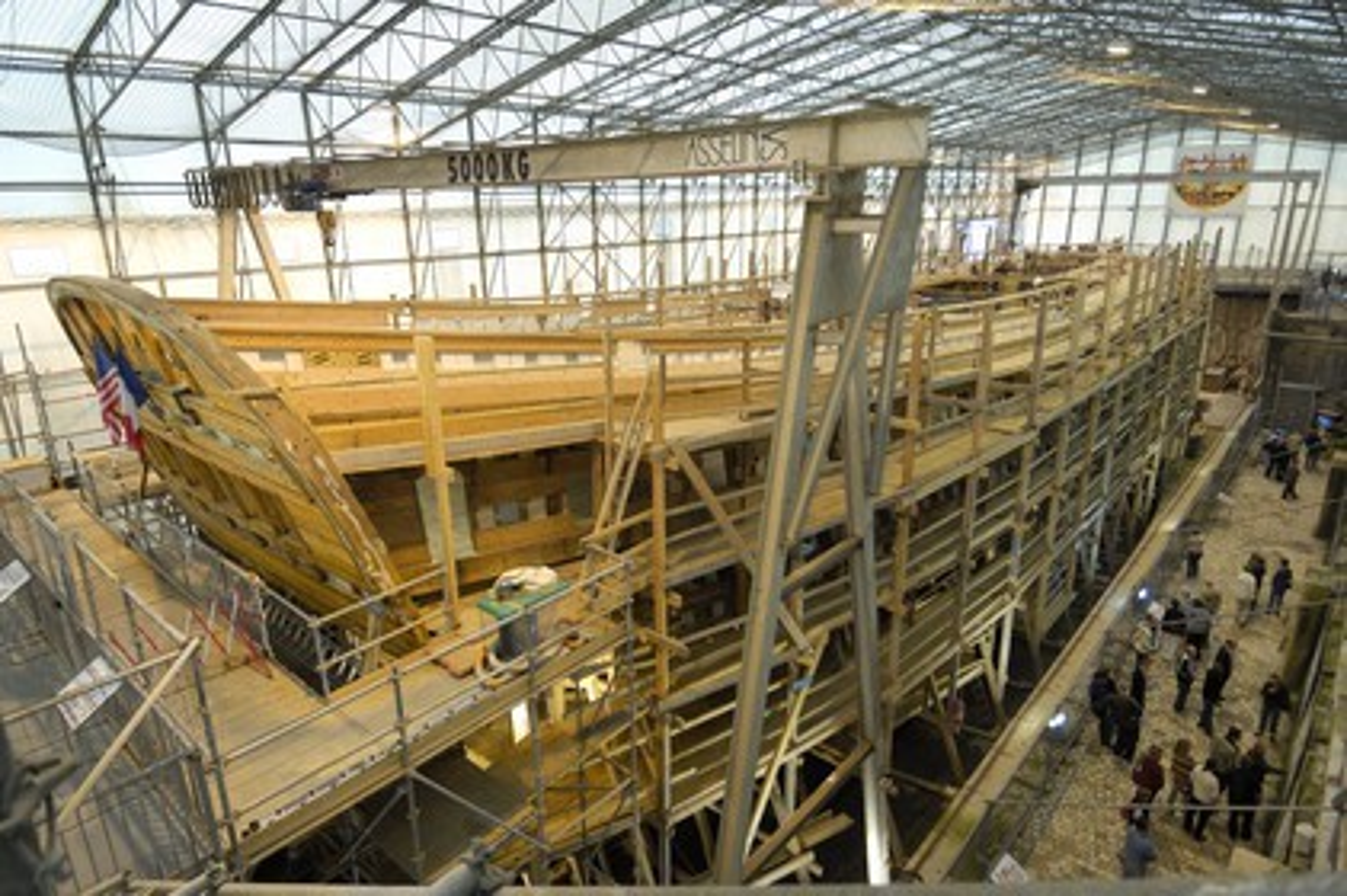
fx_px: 785
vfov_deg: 59.4
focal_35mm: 21
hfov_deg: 81.2
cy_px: 448
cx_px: 674
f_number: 4.5
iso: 100
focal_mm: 14
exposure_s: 1/8
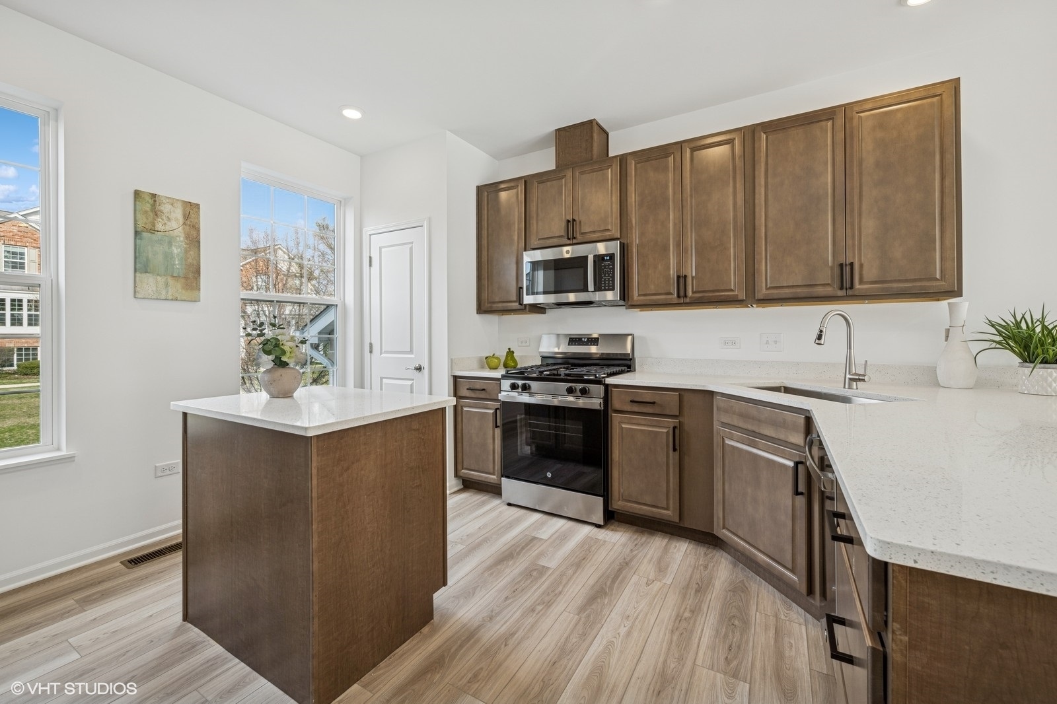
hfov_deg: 104.3
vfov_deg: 81.2
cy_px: 352
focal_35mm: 14
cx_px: 528
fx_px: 411
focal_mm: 14
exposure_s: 1/60
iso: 200
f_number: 9.5
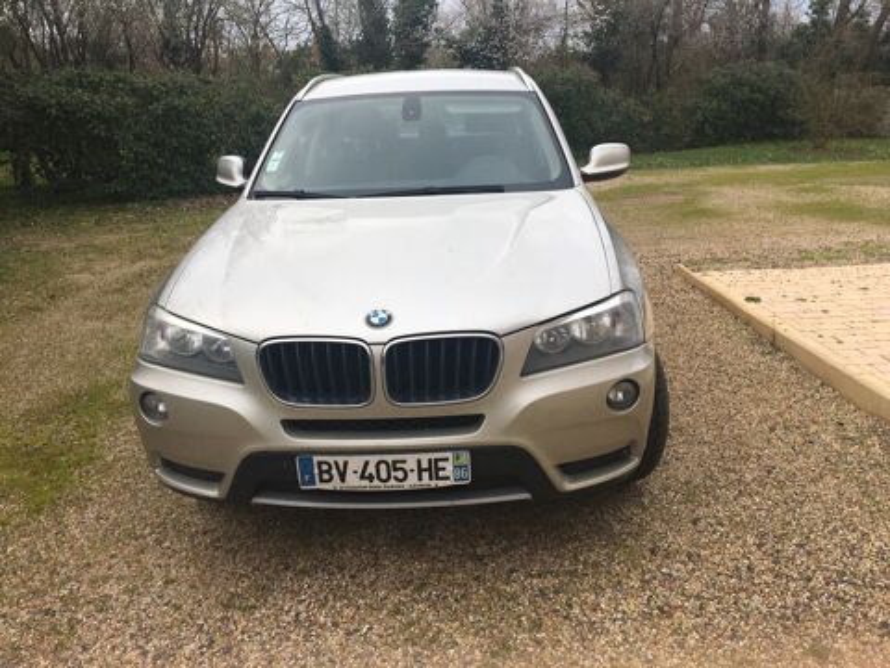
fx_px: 746
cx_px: 445
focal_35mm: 29
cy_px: 334
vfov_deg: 48.2
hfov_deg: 61.7
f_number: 2.2
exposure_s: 1/287
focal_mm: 4.15
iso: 25
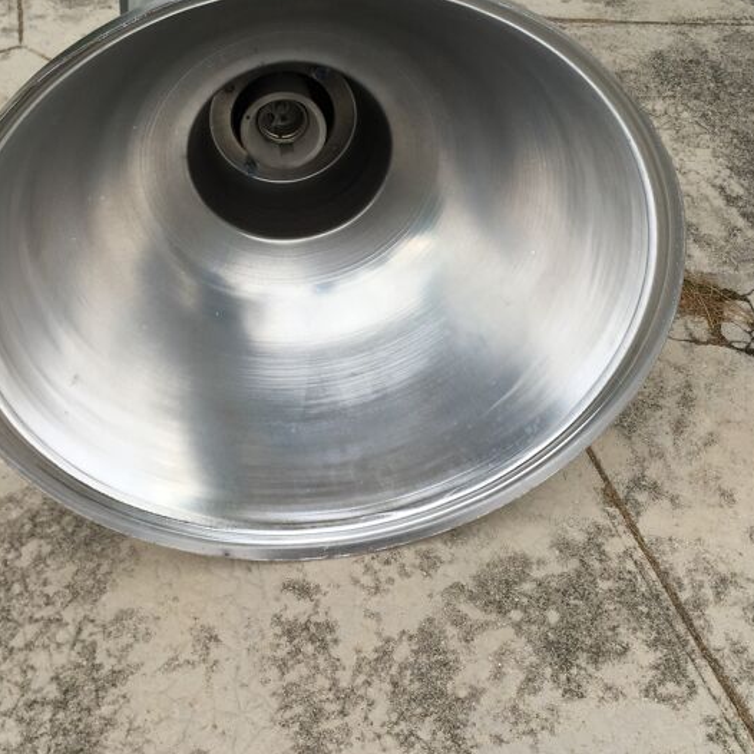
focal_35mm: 39
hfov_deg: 42.8
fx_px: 961
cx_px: 334
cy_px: 262
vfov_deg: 42.4
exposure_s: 1/920
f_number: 2.2
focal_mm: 4.15
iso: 32
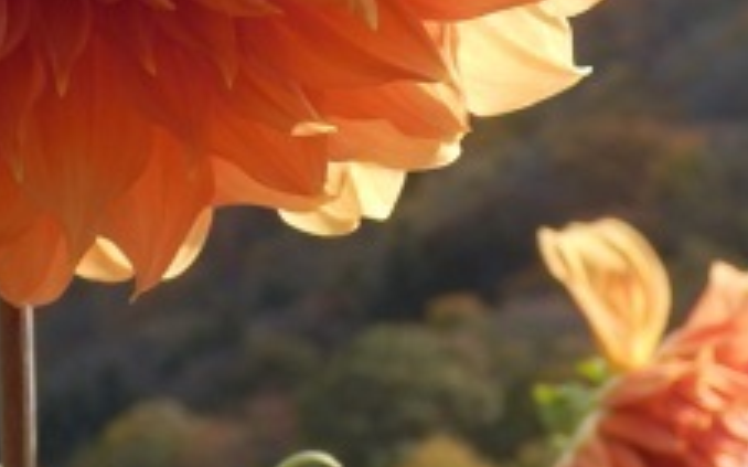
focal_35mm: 158
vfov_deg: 8.2
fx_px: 3219
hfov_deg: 13.2
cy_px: -89
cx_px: 162
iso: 80
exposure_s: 1/500
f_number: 3.8
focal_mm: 8
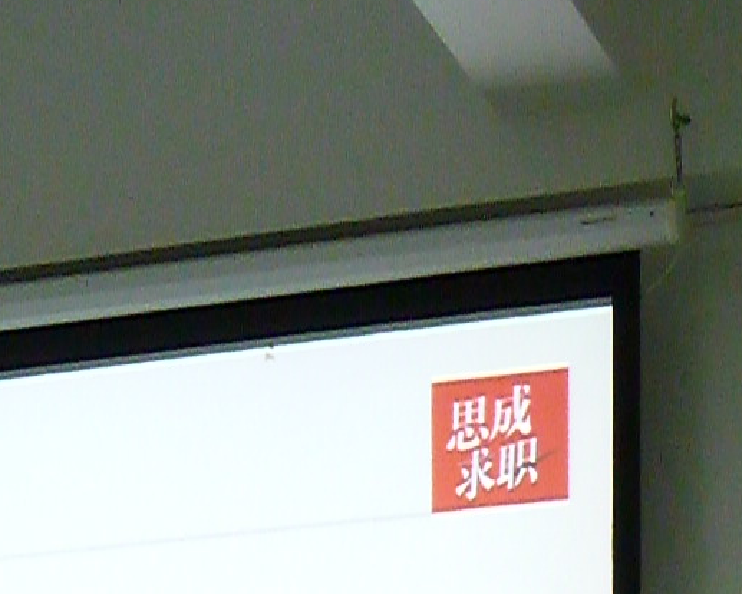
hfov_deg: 13.5
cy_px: 966
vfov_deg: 10.3
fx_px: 3142
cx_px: 485
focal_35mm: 143
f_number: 3.1
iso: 500
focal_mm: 6.5
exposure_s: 1/60
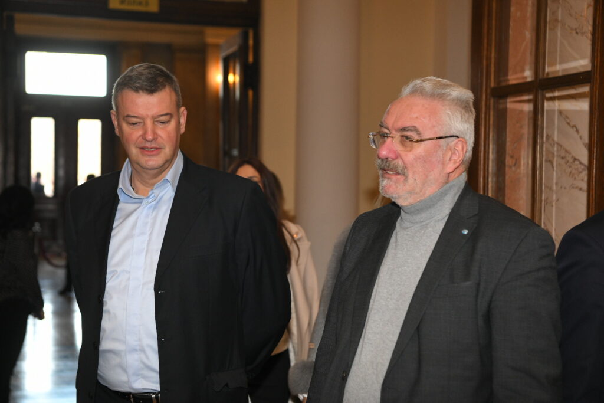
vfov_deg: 21.9
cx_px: 302
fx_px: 1040
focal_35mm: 62
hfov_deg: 32.4
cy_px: 202
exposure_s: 1/250
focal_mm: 62
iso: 2000
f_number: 4
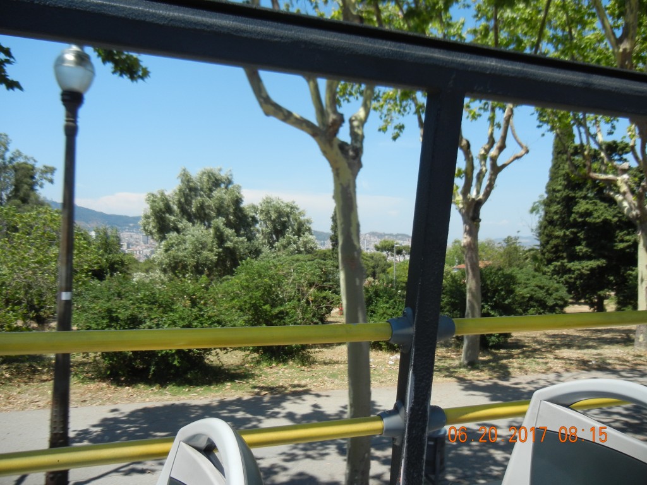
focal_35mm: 30
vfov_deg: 46.8
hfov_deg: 60.0
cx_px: 324
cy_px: 242
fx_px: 561
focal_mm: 5.4
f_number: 7
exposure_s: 1/320
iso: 160
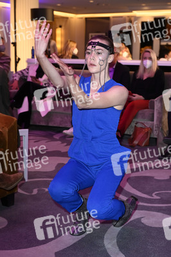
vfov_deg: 32.4
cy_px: 128
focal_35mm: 62
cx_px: 86
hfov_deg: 21.9
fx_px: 442
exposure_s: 1/250
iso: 3200
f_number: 5.6
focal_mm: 62
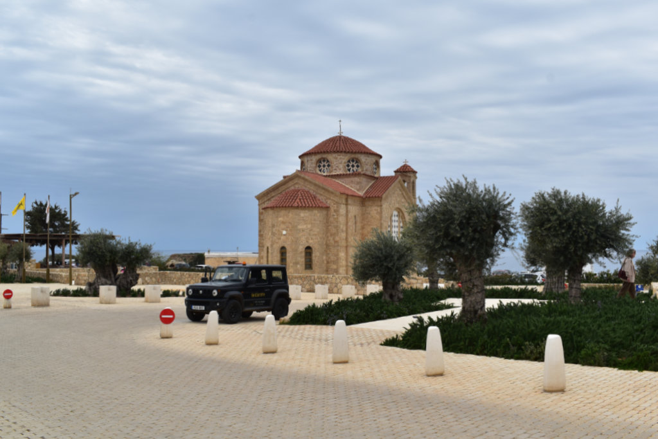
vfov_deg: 38.4
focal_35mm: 34
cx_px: 329
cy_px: 220
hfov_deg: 55.1
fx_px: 631
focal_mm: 23
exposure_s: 1/500
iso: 320
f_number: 11
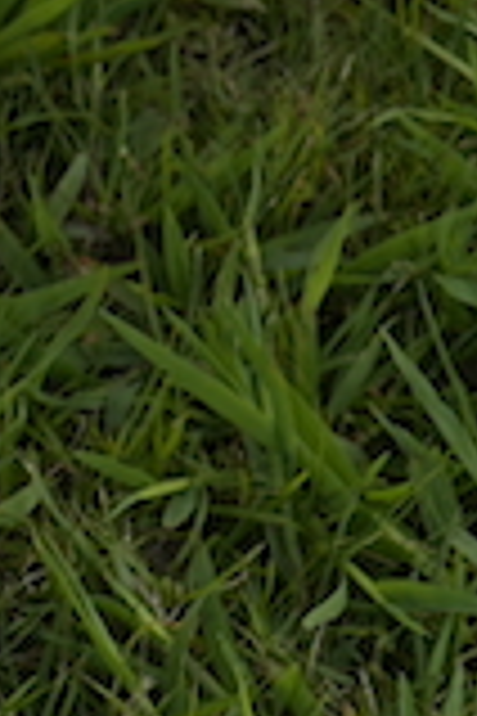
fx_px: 3001
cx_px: -567
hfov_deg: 8.5
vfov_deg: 13.4
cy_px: 14
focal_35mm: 151
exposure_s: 1/125
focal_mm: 24
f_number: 8
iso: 100
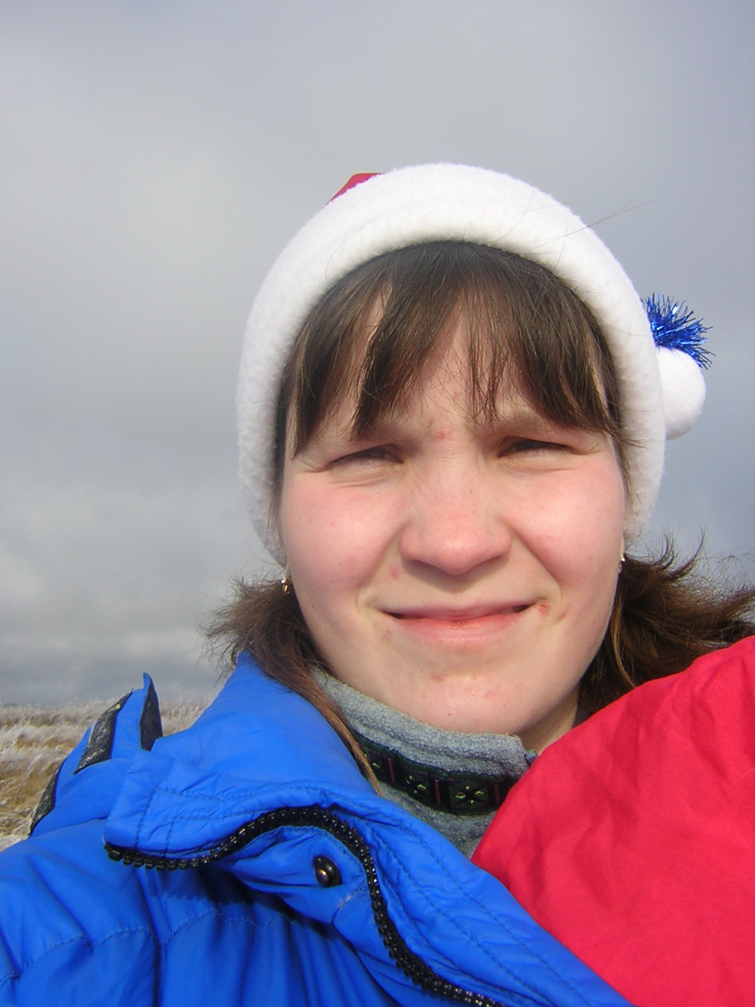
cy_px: 504
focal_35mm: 36
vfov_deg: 51.4
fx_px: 1047
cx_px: 378
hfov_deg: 39.7
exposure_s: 1/356
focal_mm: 4.7
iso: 100
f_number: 5.2
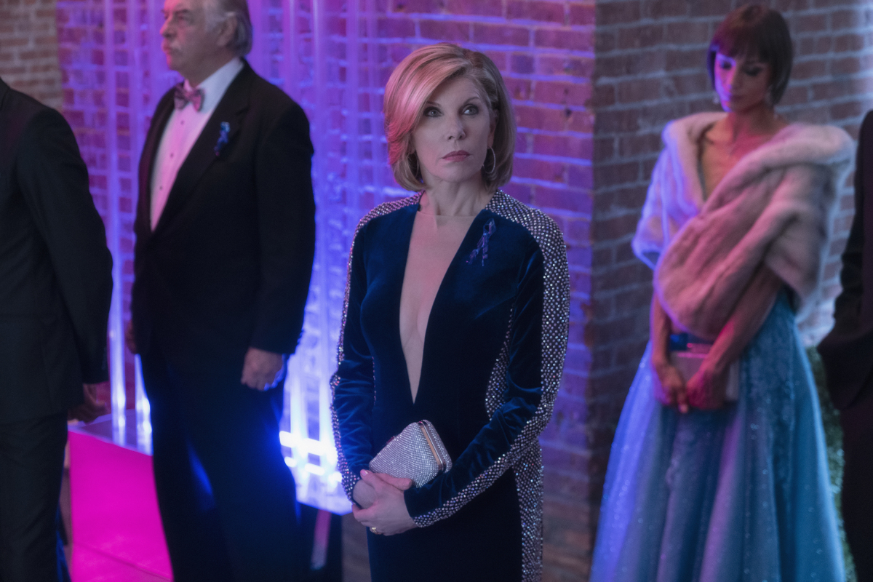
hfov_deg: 28.8
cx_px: 436
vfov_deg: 19.5
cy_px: 291
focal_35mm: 70
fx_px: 1697
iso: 3200
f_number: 3.2
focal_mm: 70
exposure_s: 1/125
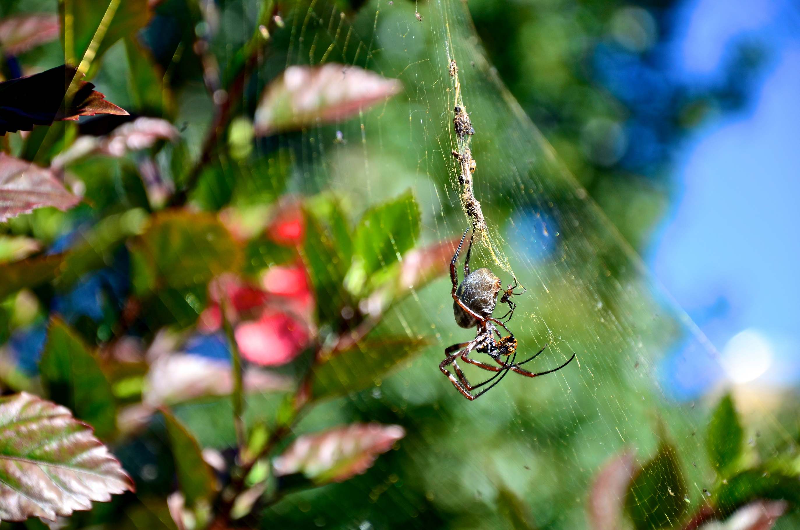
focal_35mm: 158
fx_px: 3493
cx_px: 400
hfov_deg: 13.1
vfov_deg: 8.7
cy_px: 265
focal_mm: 105
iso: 200
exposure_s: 1/400
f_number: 5.6
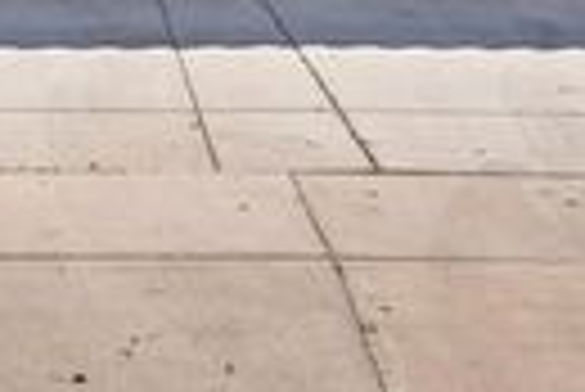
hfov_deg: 17.5
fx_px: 1871
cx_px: 63
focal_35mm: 115
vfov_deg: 11.1
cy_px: -331
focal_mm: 30
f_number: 8
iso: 400
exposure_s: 1/1250
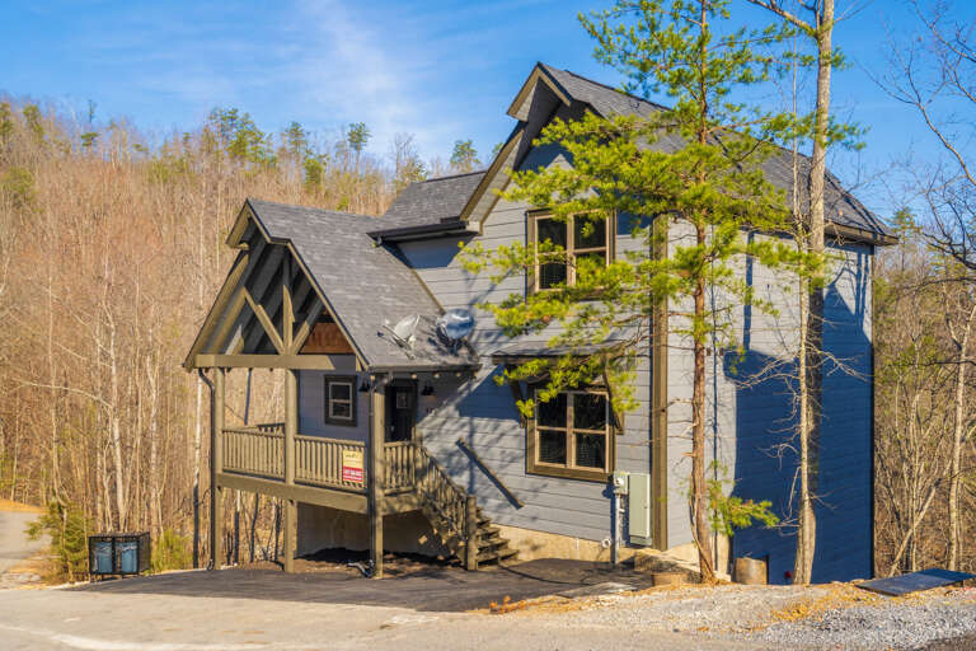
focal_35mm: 32
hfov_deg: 58.7
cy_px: 326
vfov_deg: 41.1
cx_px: 488
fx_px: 867
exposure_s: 1/125
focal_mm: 32
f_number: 9
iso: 100
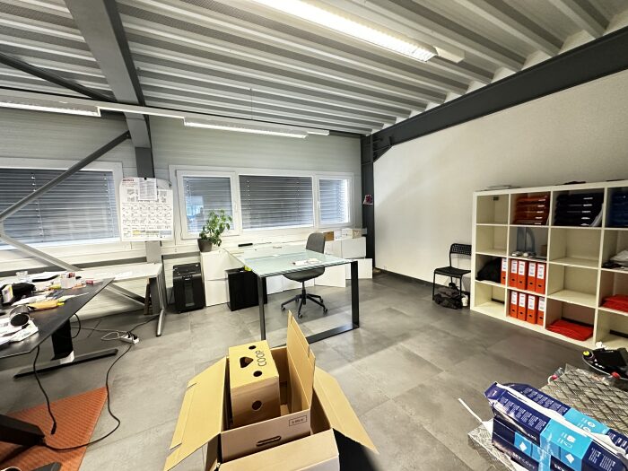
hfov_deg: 102.1
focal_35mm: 14
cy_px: 236
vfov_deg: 85.7
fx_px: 254
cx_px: 314
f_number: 2.2
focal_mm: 2.22
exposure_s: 1/50
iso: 800
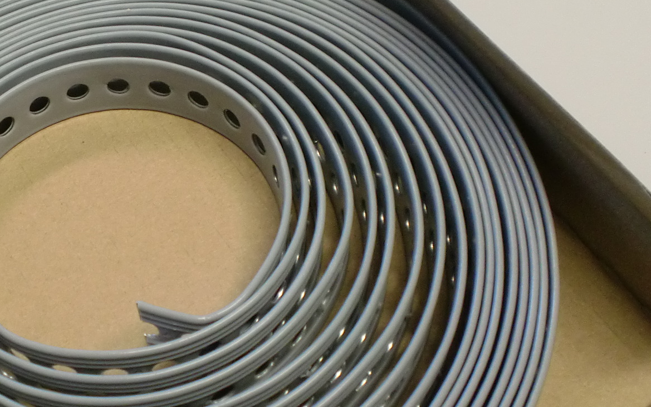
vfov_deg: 20.0
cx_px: 116
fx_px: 1153
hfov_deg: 30.6
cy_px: 202
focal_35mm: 65
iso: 200
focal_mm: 6.3
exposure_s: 1/60
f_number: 3.1
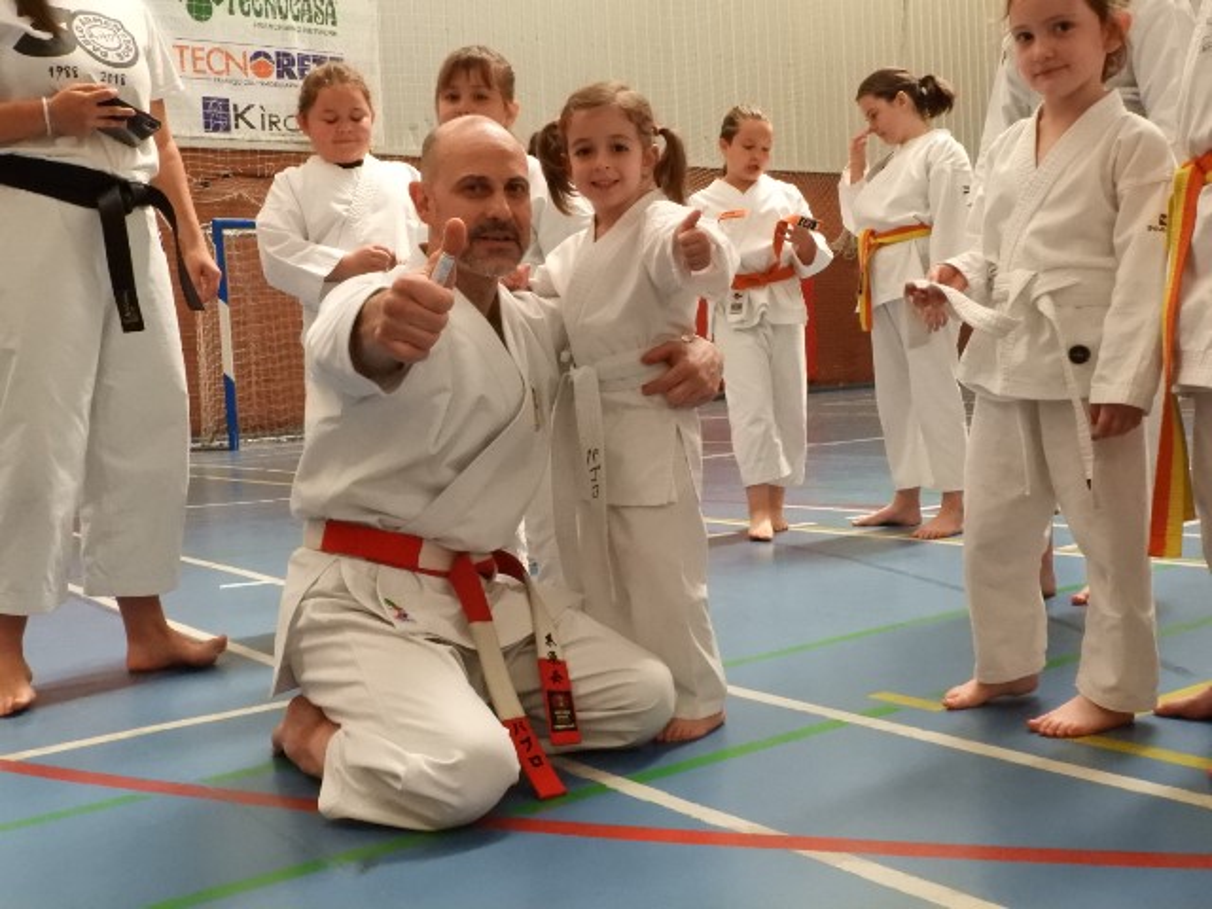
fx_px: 1401
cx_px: 606
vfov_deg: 36.0
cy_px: 454
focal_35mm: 40
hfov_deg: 46.8
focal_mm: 7.2
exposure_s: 1/160
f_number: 6
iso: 1600
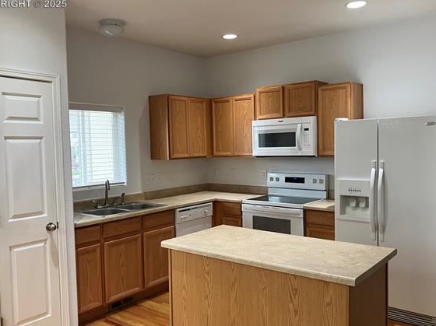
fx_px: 403
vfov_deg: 44.1
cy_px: 167
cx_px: 220
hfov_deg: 56.9
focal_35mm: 32
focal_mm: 3.99
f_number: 1.8
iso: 64
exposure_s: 1/60
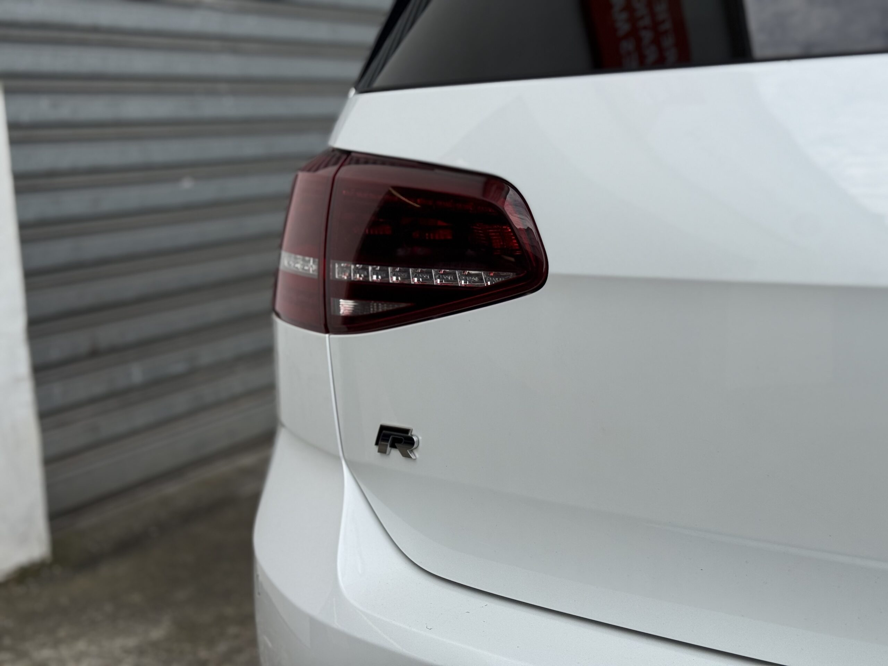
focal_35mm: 48
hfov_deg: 39.7
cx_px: 444
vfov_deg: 30.3
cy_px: 333
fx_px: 1231
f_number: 1.78
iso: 64
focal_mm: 6.76
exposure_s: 1/1838
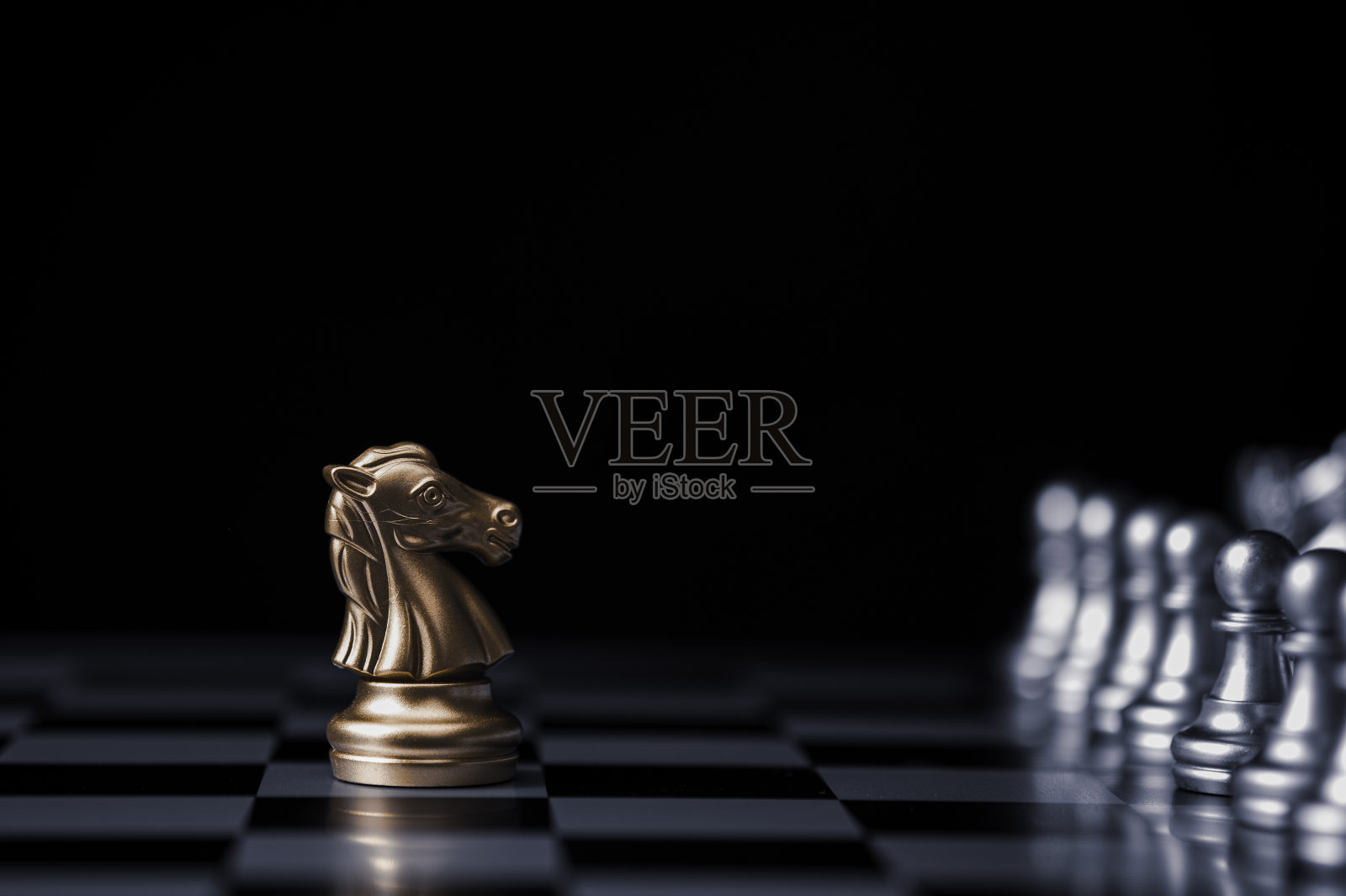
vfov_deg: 15.2
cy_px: 448
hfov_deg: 22.6
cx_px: 673
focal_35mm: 90
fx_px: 3364
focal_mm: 60
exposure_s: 1/125
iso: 100
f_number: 2.4
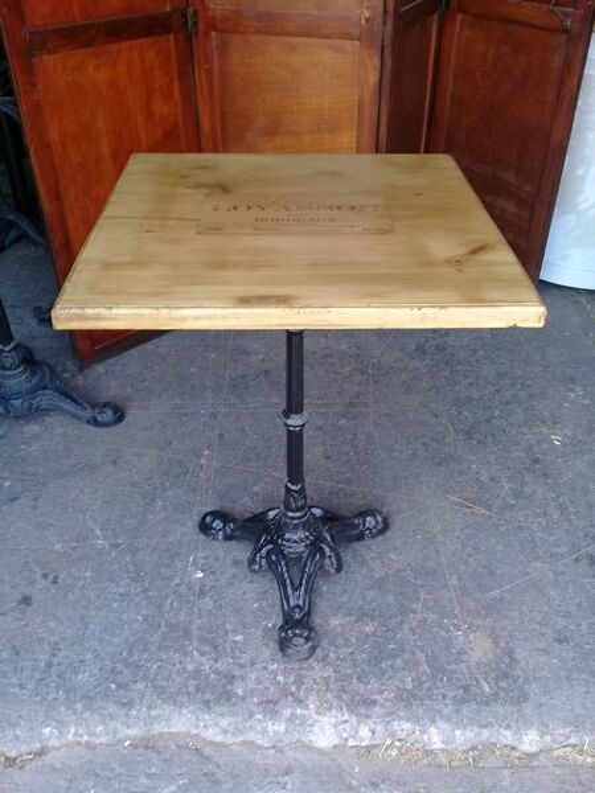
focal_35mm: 31
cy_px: 396
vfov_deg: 58.4
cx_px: 298
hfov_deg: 45.4
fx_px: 710
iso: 50
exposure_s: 1/50
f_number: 2.2
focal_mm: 3.3
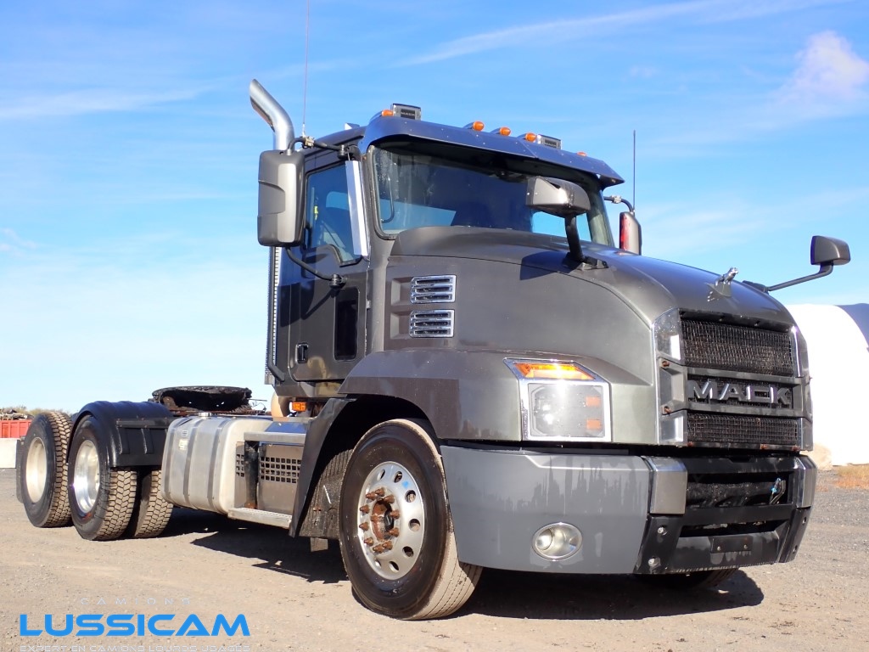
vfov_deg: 32.9
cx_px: 434
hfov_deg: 42.9
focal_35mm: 44
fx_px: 1105
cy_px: 326
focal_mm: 7.84
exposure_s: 1/500
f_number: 4
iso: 100
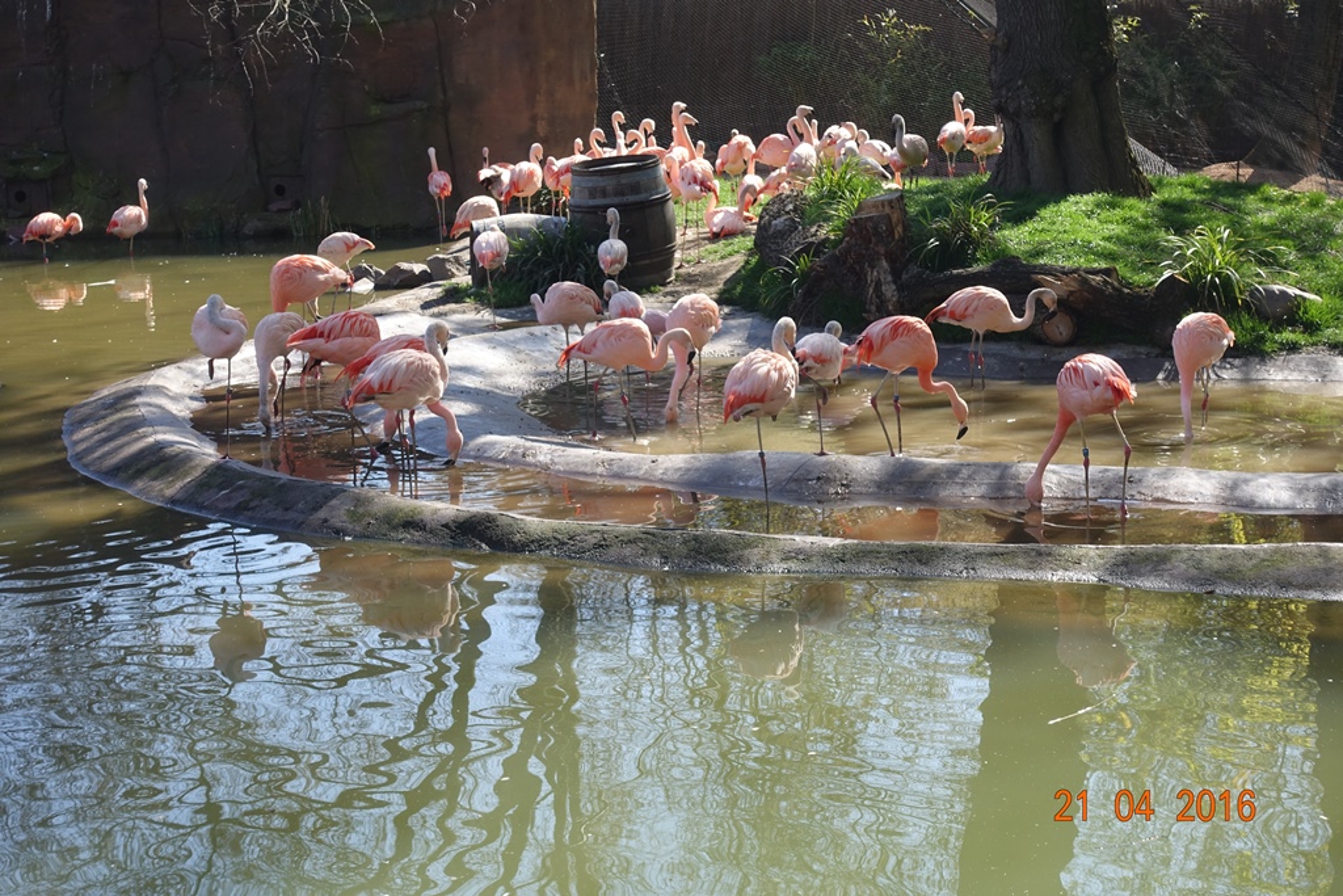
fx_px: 2612
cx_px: 672
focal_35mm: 70
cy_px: 448
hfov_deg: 28.8
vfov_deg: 19.5
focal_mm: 25.7
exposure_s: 1/160
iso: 125
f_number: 5.6
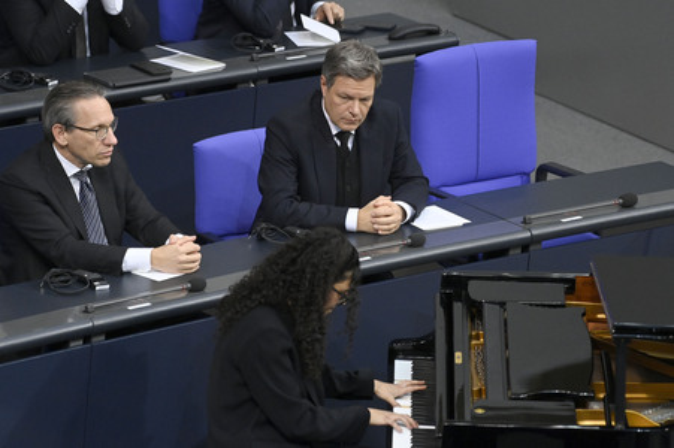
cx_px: 337
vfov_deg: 5.7
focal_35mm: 240
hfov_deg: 8.6
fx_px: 4490
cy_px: 224
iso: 10000
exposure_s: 1/400
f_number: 5.6
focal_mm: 240
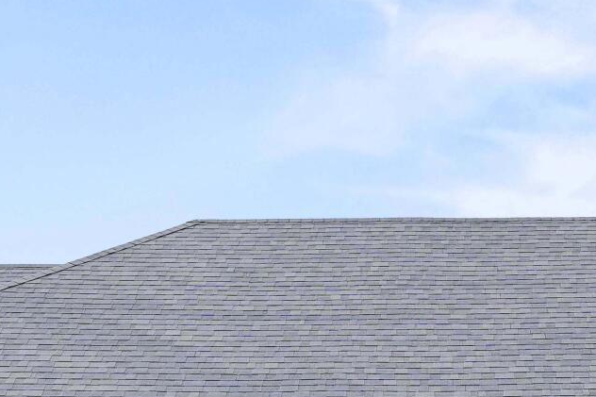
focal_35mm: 95
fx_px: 1572
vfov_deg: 13.2
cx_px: 371
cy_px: 666
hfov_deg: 21.4
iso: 200
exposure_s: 1/500
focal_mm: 20
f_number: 4.5
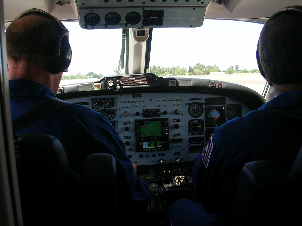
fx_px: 332
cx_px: 151
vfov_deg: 37.7
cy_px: 113
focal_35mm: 38
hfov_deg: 49.0
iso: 50
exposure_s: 1/200
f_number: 2.8
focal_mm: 5.8
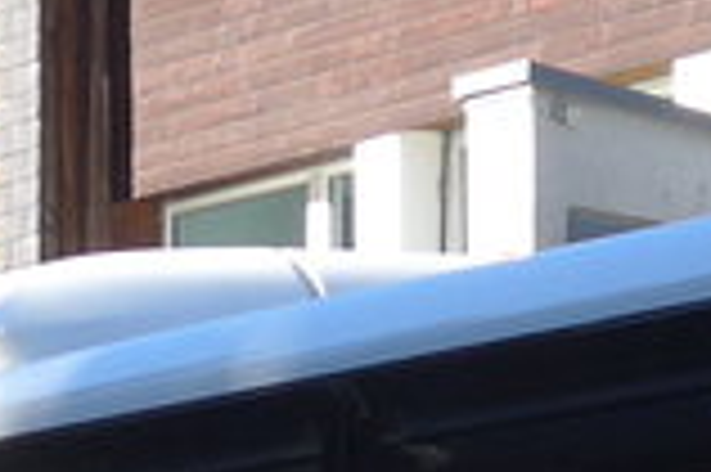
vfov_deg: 3.8
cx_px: 760
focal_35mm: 364
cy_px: 715
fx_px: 7181
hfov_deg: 5.7
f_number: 3
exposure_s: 1/400
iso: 80
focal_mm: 9.5
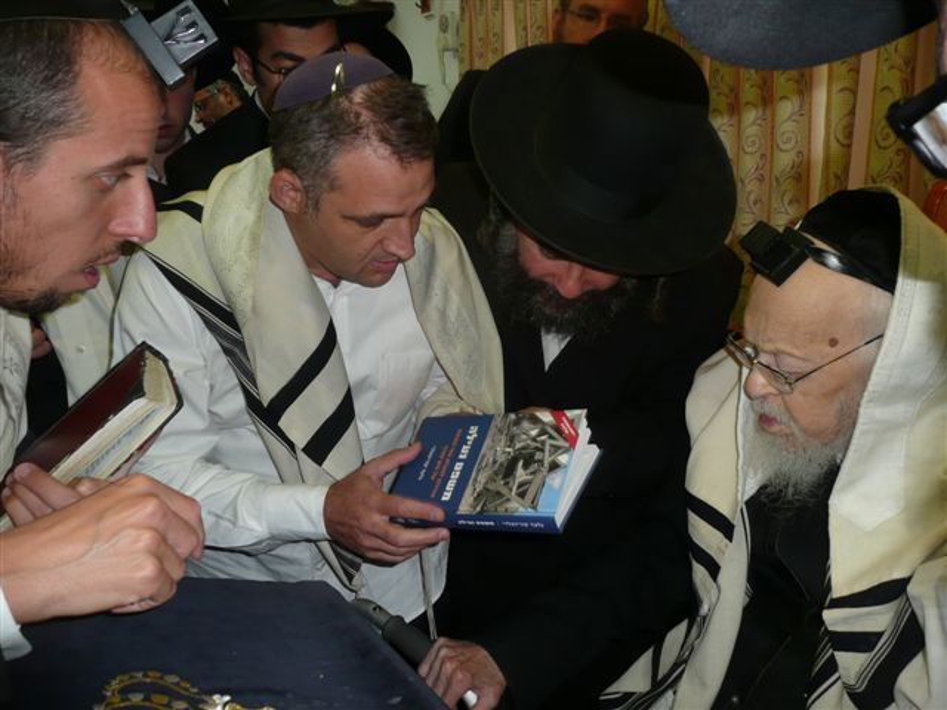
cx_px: 474
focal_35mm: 28
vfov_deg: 49.7
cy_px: 355
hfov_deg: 63.4
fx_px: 766
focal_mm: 4.6
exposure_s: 1/30
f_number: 3.3
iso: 100
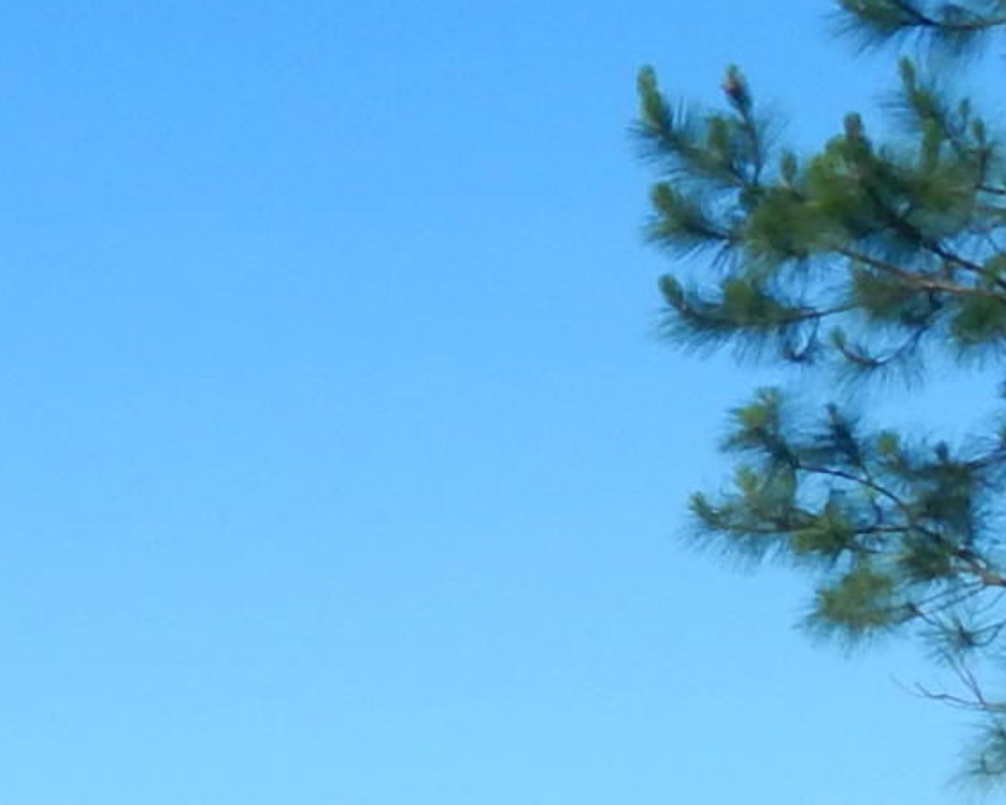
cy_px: 1548
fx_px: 4793
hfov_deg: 10.4
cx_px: -1389
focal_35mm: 161
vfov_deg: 9.1
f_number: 6.5
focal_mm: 5.6
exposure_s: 1/400
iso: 125
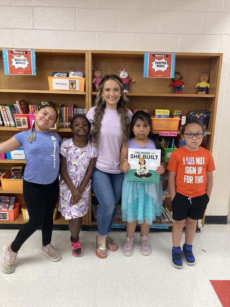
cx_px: 115
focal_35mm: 28
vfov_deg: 63.4
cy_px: 154
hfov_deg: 49.7
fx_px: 248
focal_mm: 3.99
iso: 100
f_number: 1.8
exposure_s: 1/60
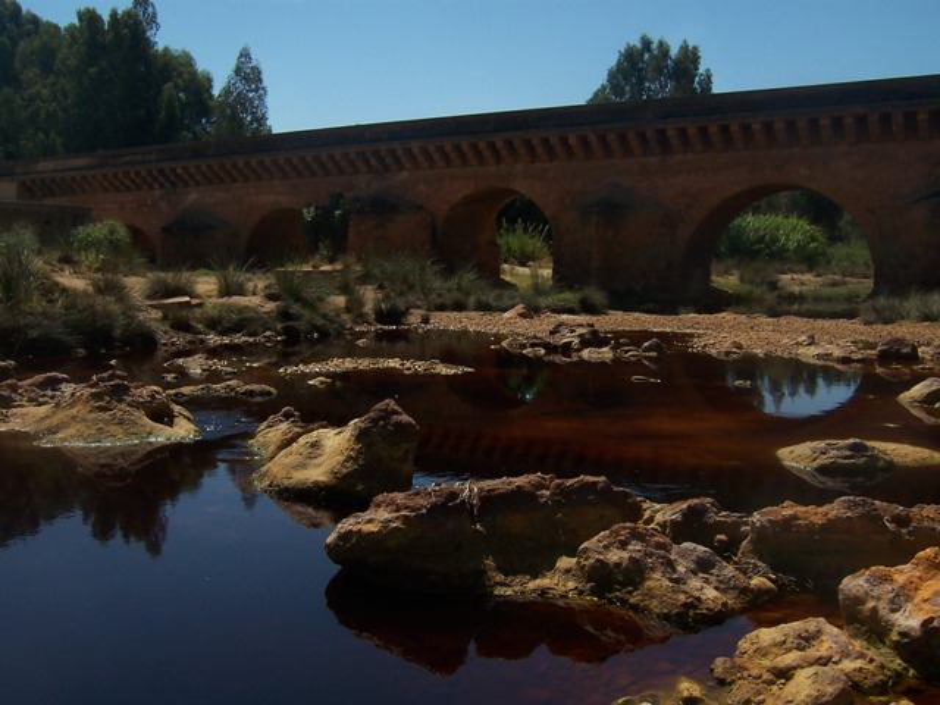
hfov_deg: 51.4
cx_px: 470
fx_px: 978
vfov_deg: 39.7
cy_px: 352
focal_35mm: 36
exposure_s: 1/750
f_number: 5.6
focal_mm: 5.6
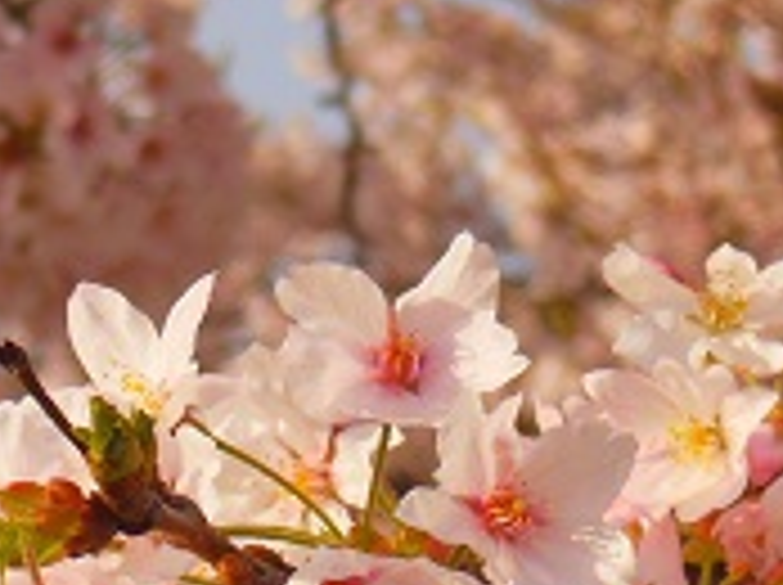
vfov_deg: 3.7
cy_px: 783
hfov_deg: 4.9
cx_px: 632
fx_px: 9081
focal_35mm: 402
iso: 125
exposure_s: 1/400
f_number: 5.7
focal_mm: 19.1
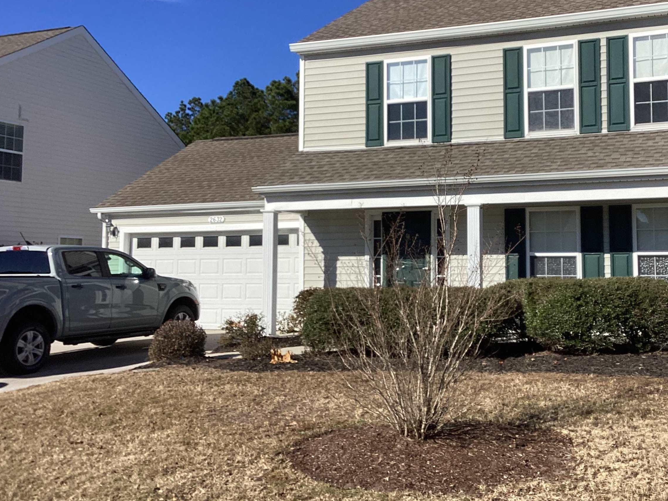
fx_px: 811
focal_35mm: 42
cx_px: 447
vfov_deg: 34.3
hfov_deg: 44.1
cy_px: 205
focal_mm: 3.3
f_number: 2.4
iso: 25
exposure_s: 1/2037
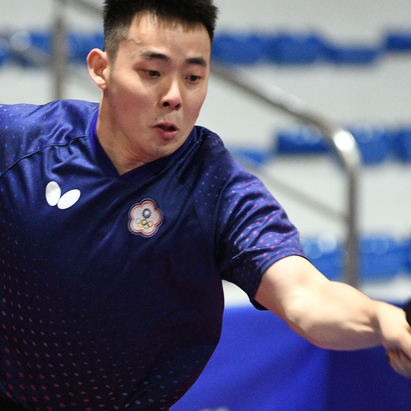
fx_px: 5225
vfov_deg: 4.5
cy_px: 272
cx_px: 98
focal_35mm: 389
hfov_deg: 4.5
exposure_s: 1/500
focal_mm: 190
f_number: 3.5
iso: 8000
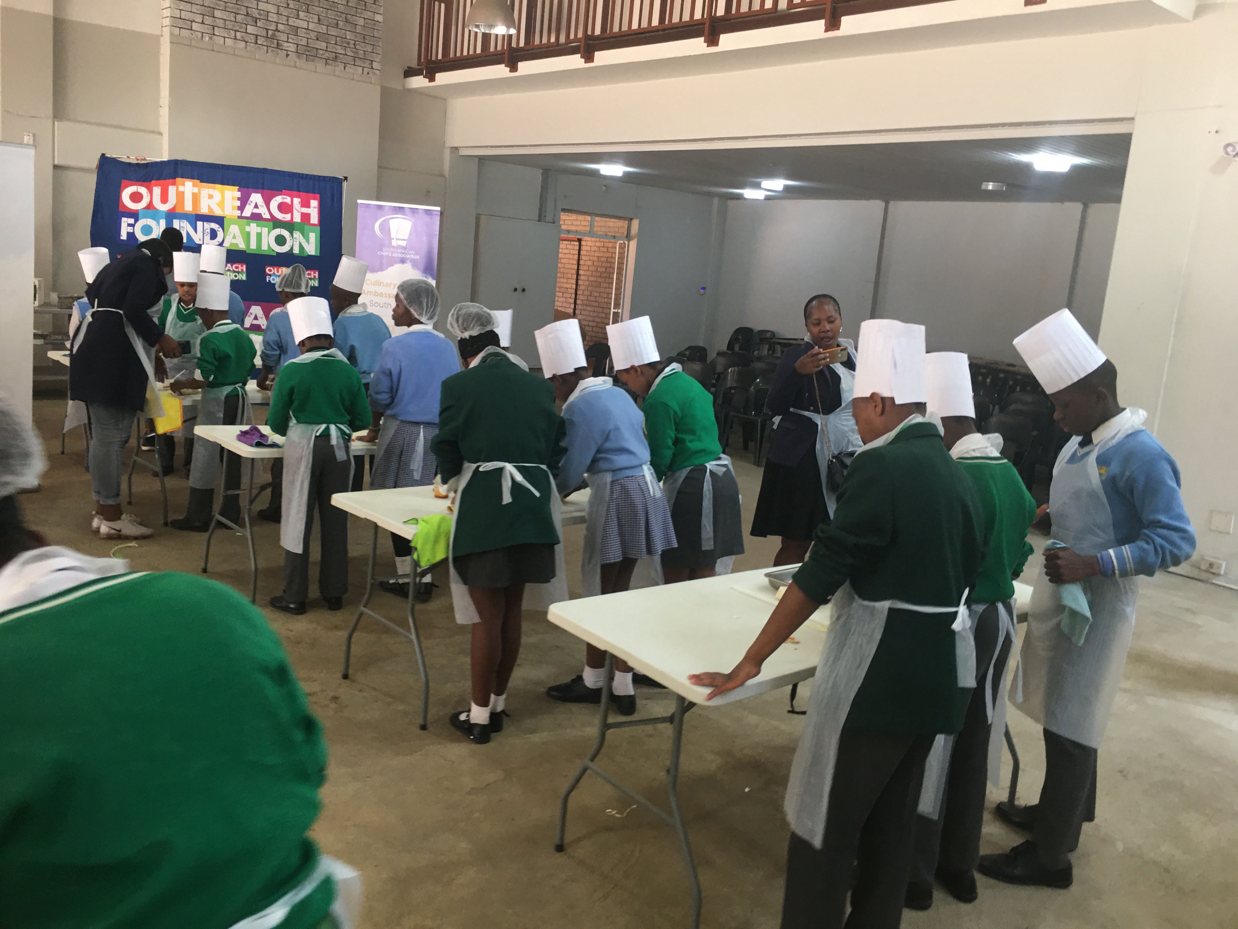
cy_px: 464
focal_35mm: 29
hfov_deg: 61.7
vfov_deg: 48.2
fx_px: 1037
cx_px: 619
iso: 50
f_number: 2.2
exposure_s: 1/17
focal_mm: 4.15
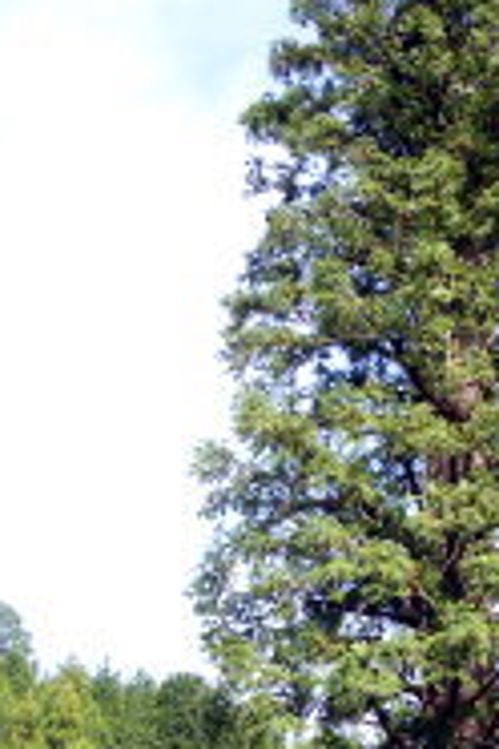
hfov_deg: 15.7
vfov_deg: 23.1
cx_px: 473
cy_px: 646
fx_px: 1788
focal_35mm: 86
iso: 800
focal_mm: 35
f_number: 9
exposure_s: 1/500
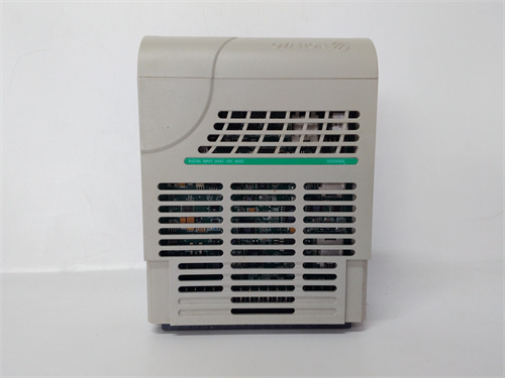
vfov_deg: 51.4
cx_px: 252
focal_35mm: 27
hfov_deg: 65.3
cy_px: 189
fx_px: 394
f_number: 2
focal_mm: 3.79
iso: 128
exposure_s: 1/33
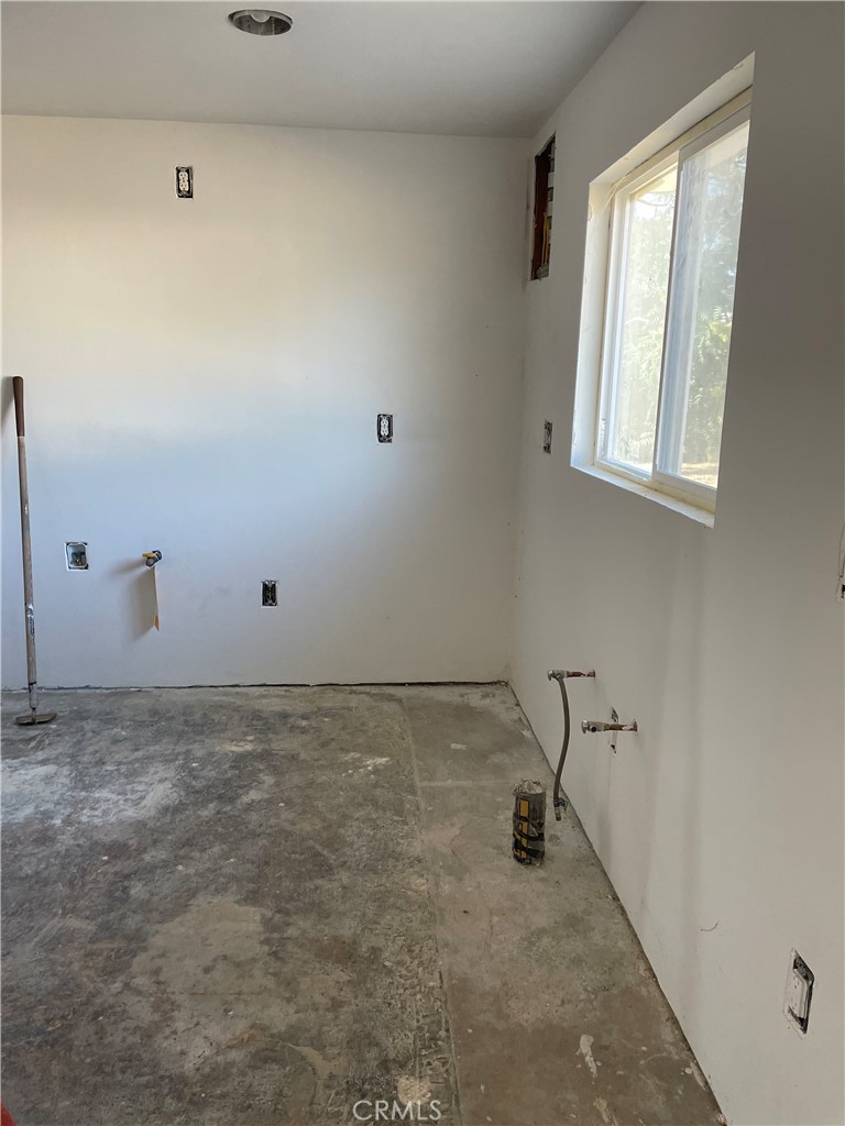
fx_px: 846
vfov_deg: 67.3
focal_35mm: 26
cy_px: 563
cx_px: 422
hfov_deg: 53.1
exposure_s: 1/101
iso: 125
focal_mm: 4.2
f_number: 1.6
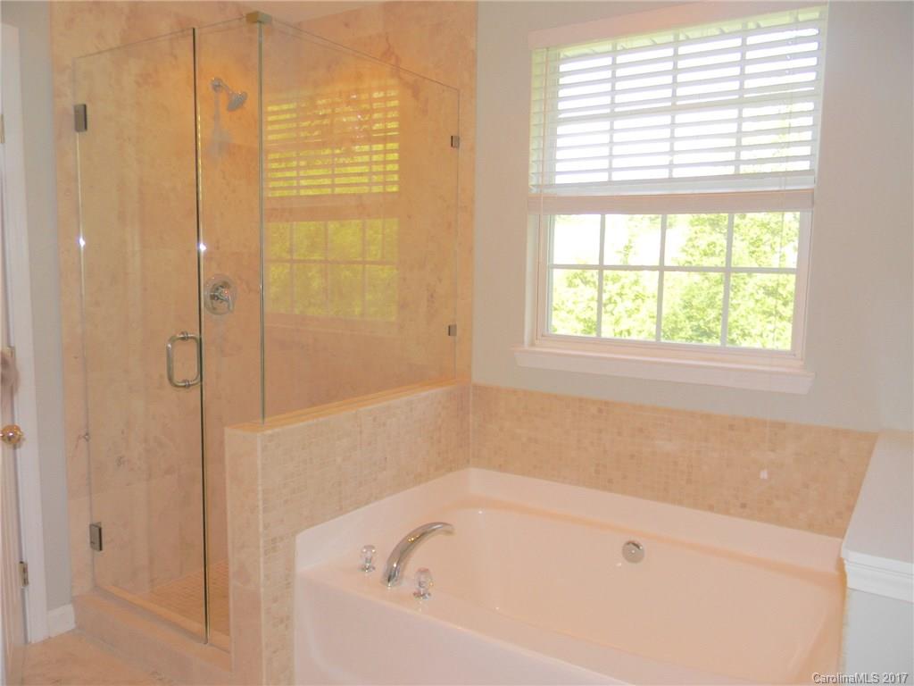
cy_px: 343
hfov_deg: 63.4
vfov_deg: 49.7
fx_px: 739
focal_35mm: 28
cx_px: 457
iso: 80
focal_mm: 5
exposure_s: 1/32.6
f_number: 3.5
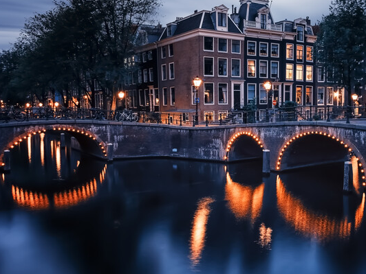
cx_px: 249
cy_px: 127
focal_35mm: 38
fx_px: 402
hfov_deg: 48.0
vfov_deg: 37.7
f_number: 16
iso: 64
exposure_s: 30
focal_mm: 28
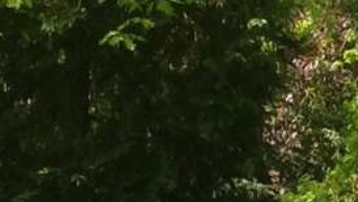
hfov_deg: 7.7
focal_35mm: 279
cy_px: 926
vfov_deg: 4.0
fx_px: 2650
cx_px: 29
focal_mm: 4.28
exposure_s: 1/420
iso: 50
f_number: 2.4
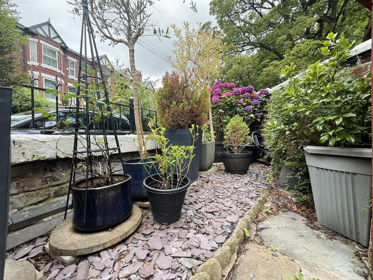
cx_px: 186
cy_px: 140
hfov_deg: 102.1
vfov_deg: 85.7
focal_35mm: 14
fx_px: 151
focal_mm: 2.22
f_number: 2.2
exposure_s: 1/140
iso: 50
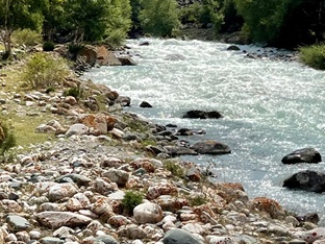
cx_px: -35
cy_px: -35
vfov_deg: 14.4
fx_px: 939
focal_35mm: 100
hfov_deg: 18.8
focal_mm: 5.1
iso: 50
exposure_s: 1/6494
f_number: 1.6
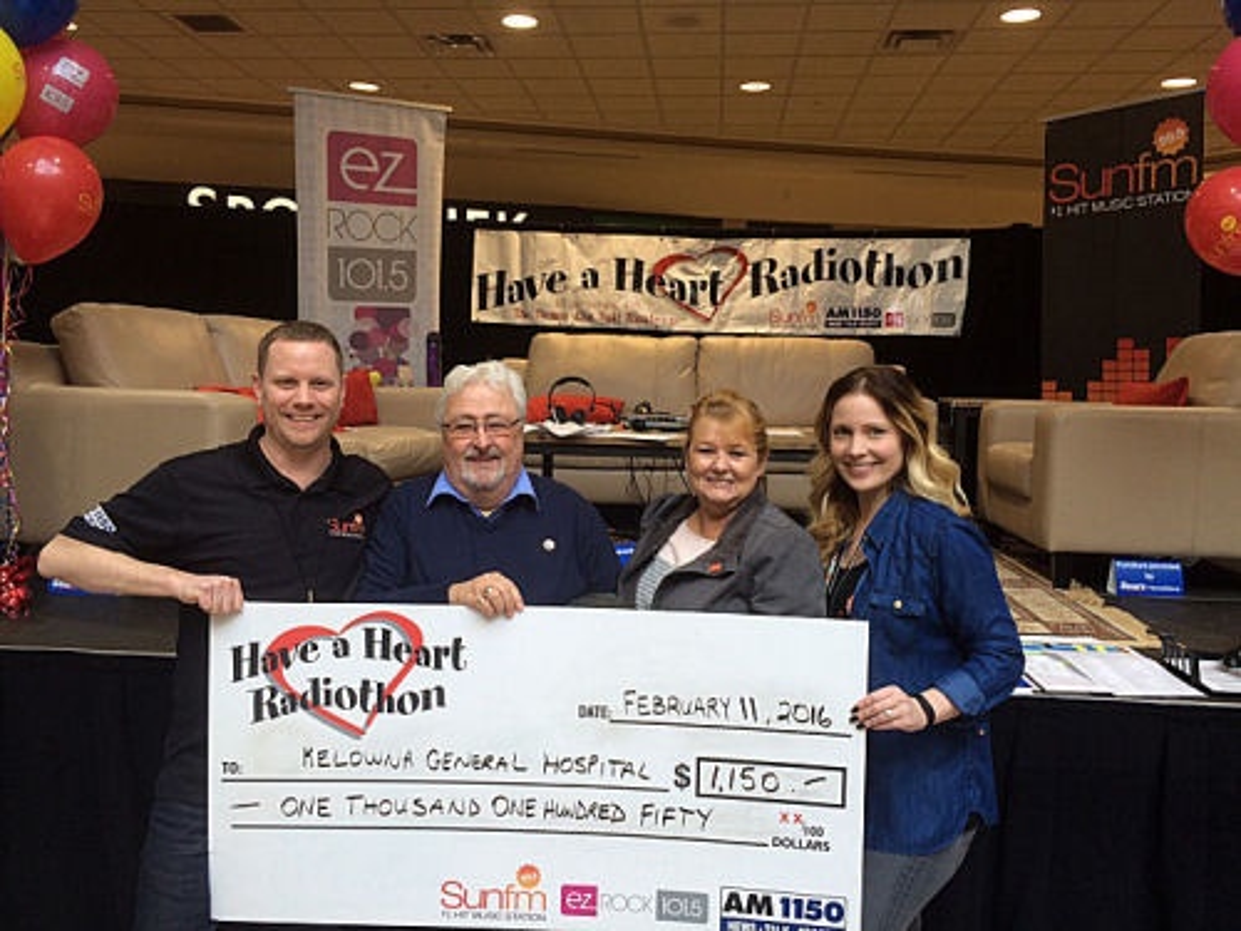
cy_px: 466
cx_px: 620
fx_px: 1040
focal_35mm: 29
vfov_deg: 48.2
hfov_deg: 61.7
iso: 32
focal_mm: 4.15
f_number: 2.2
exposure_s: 1/60
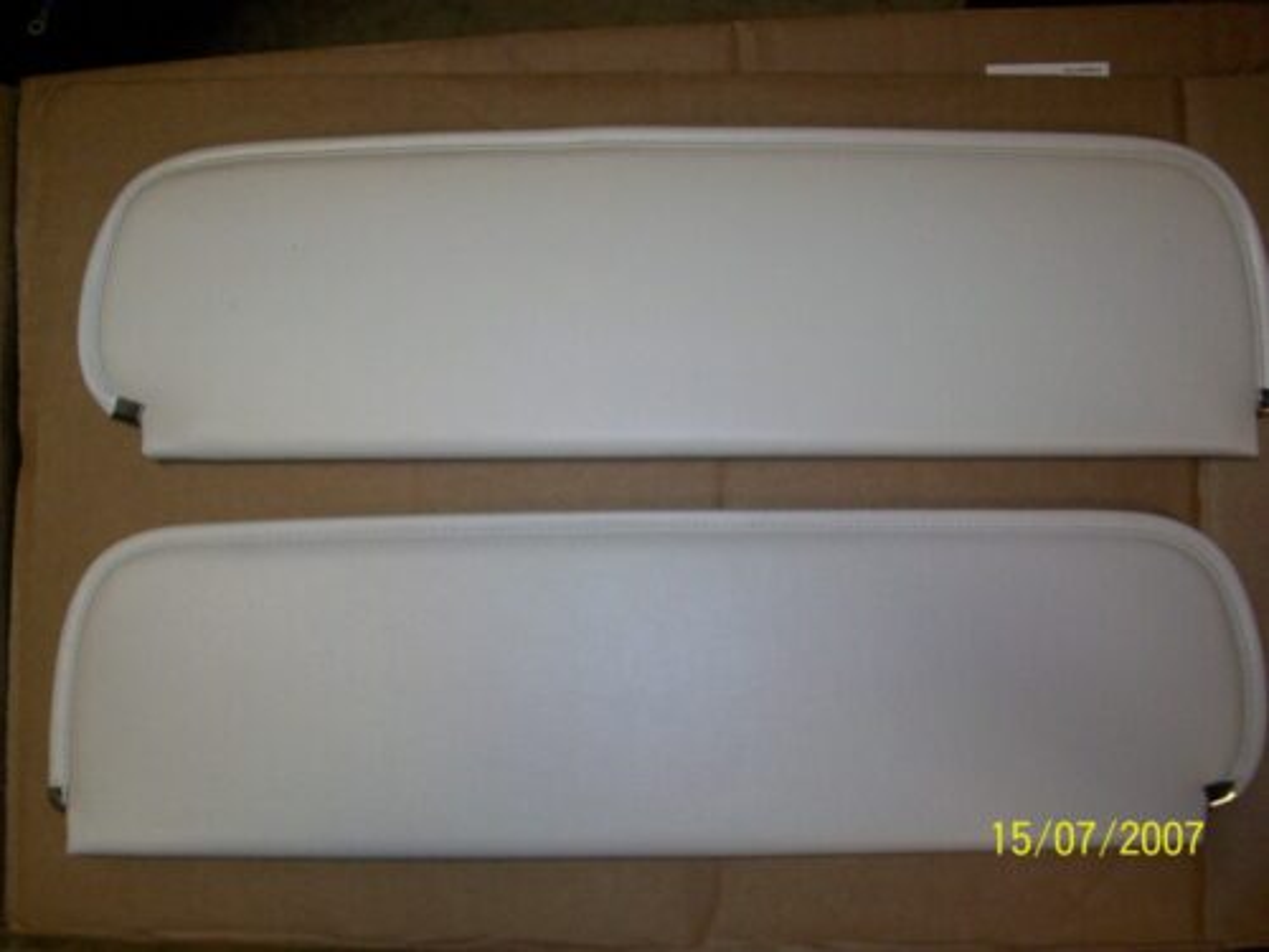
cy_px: 476
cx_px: 634
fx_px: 1246
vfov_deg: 41.8
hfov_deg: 54.0
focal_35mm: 34
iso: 160
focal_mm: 5.7
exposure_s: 1/60
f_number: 2.8
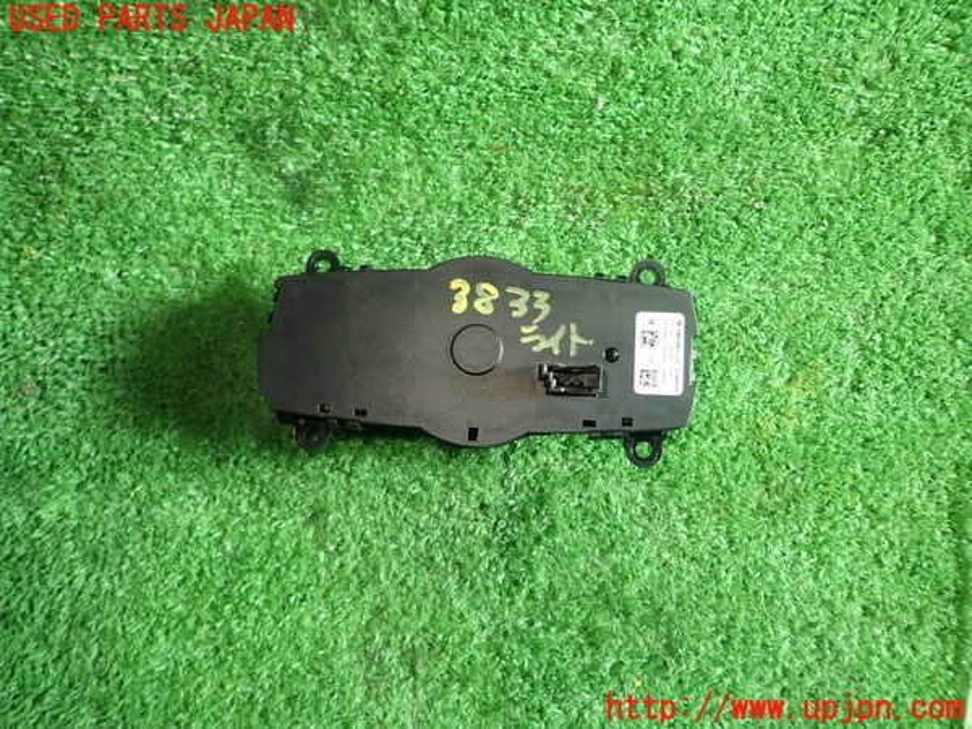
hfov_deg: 69.4
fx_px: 702
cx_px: 486
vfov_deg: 54.9
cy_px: 364
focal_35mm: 25
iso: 200
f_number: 2
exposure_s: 1/60
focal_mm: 4.5
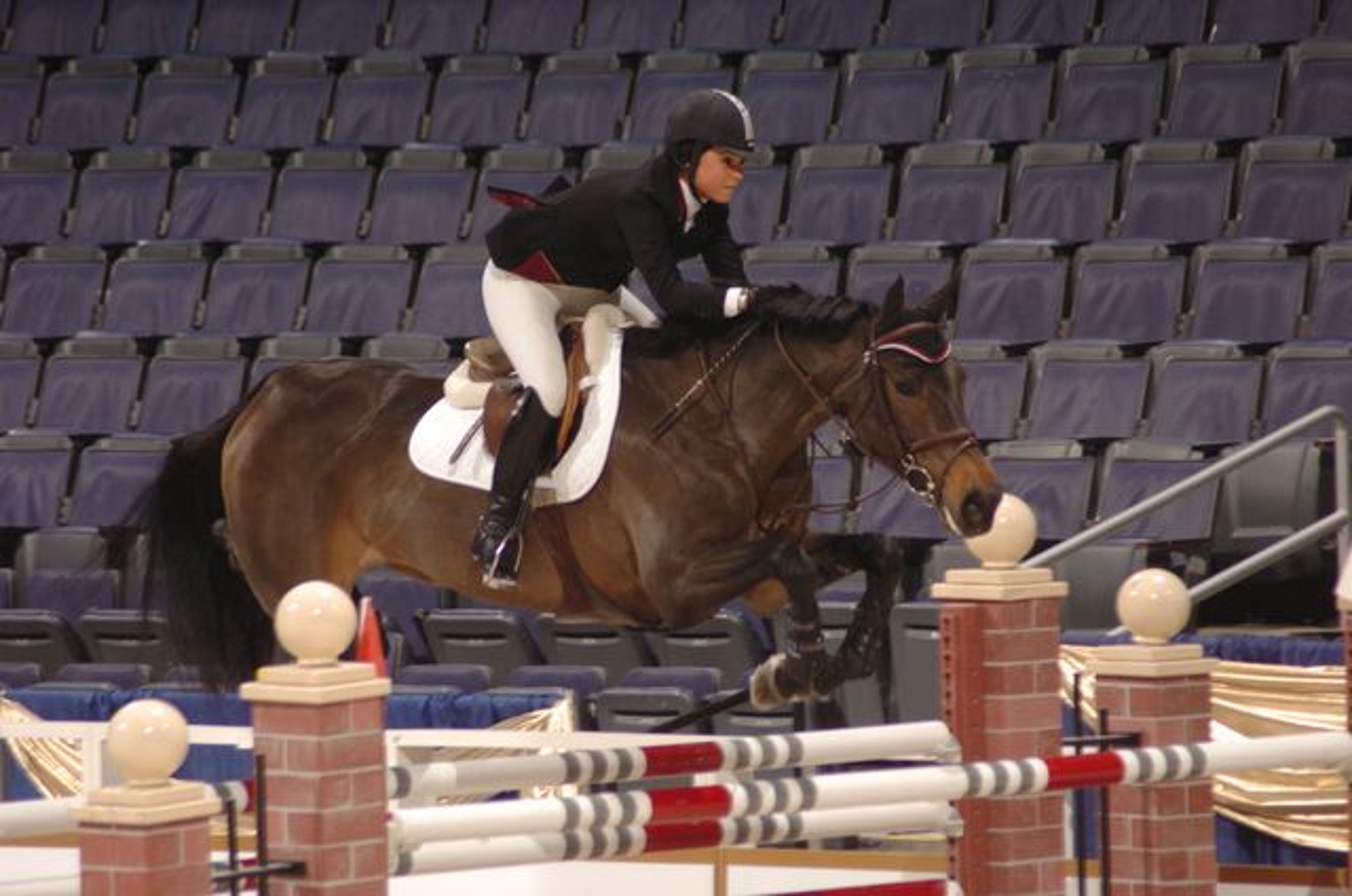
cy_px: 448
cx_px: 676
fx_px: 15180
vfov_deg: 3.4
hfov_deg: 5.1
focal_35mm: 405
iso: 400
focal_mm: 270
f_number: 5.6
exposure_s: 1/250
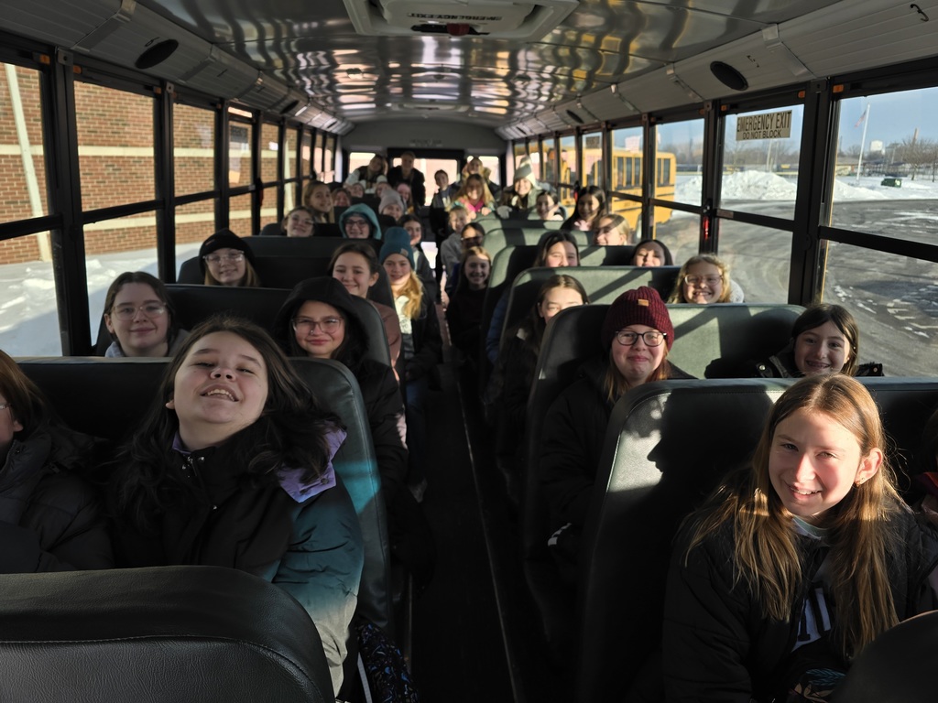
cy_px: 352
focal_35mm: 23
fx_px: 623
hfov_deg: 73.9
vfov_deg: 58.9
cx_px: 469
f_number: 1.7
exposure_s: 1/180
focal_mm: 6.3
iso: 20
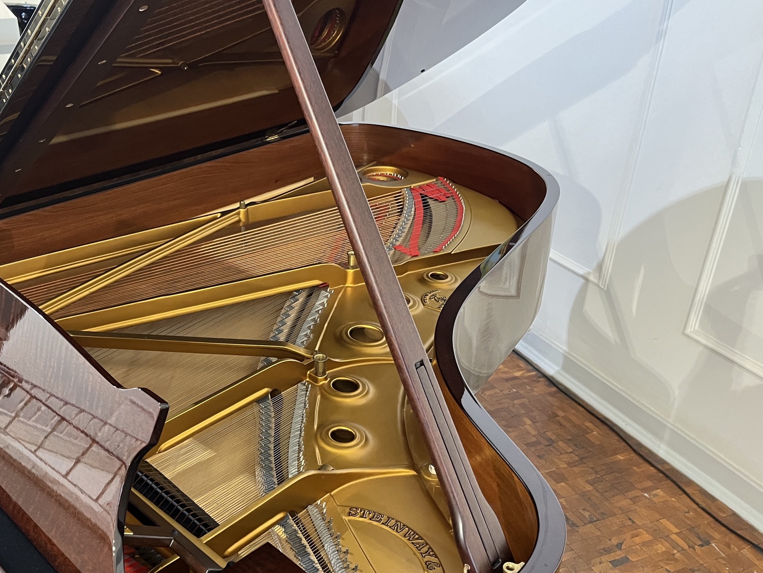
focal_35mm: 34
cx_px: 272
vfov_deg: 41.4
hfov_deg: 53.2
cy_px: 365
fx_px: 750
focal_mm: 5.1
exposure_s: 1/50
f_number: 1.6
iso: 400
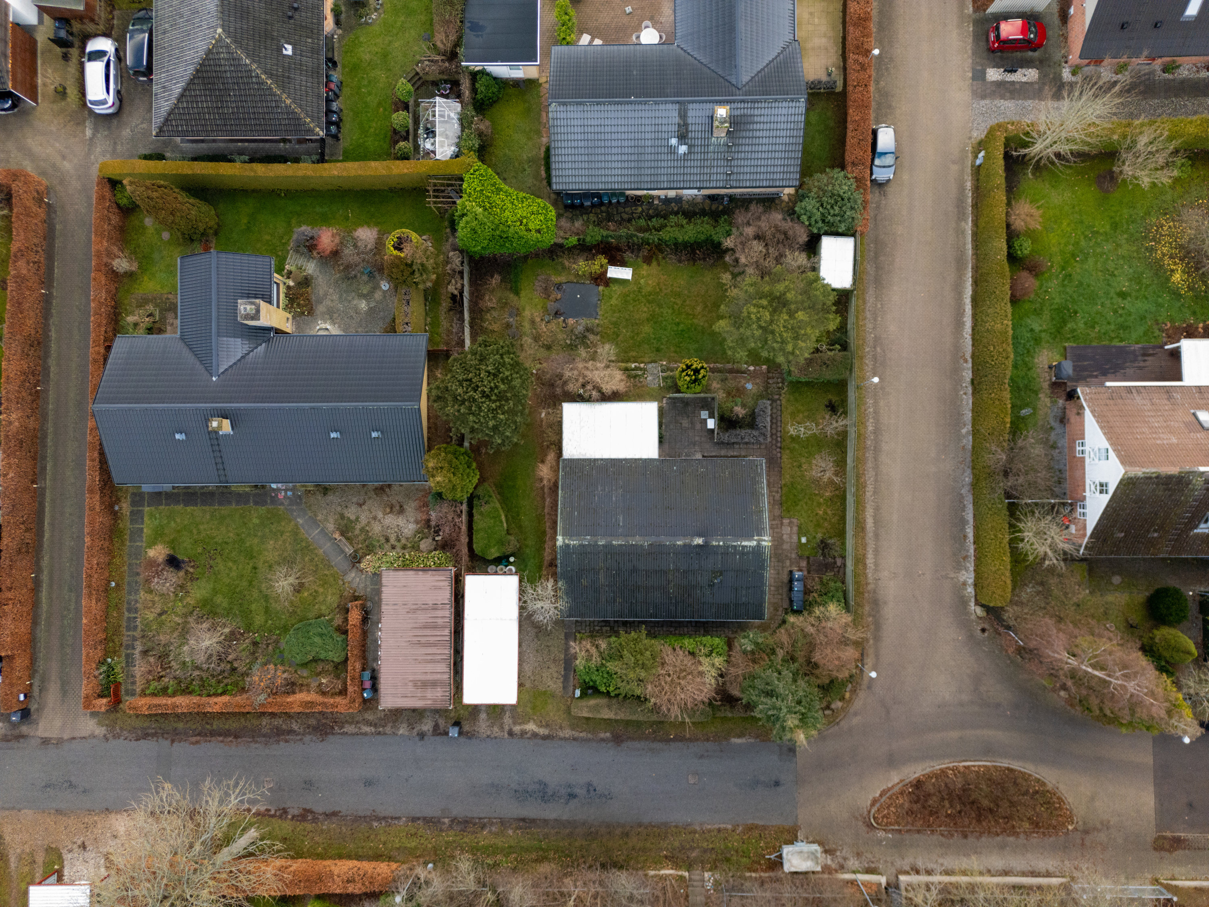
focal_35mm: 24
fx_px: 838
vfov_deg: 56.8
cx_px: 604
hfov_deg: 71.6
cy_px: 454
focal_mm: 6.72
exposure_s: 1/8
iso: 840
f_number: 1.7
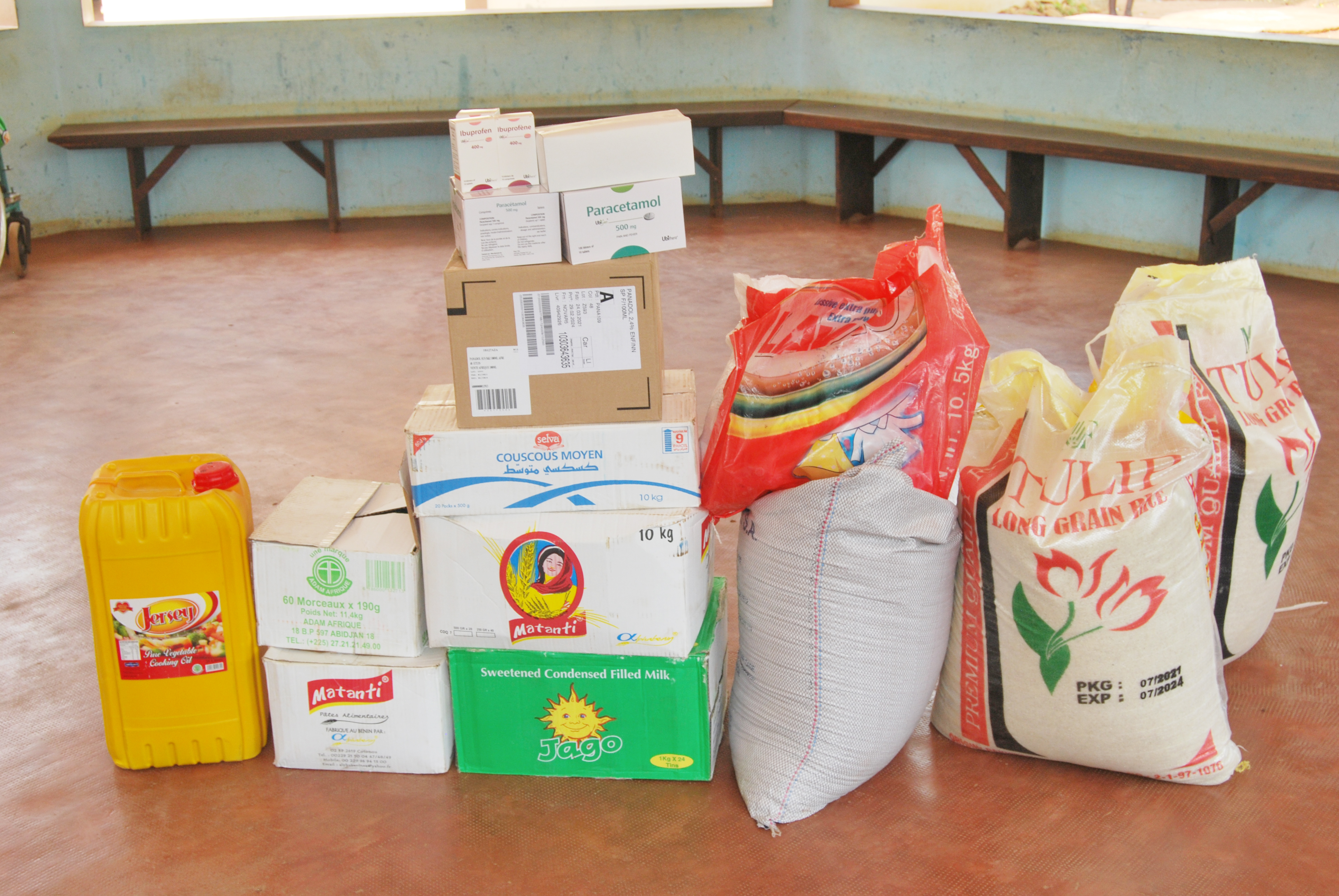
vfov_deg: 29.0
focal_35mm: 46
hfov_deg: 42.3
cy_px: 448
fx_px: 1732
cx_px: 670
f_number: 7.1
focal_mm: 31
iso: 200
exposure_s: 1/60
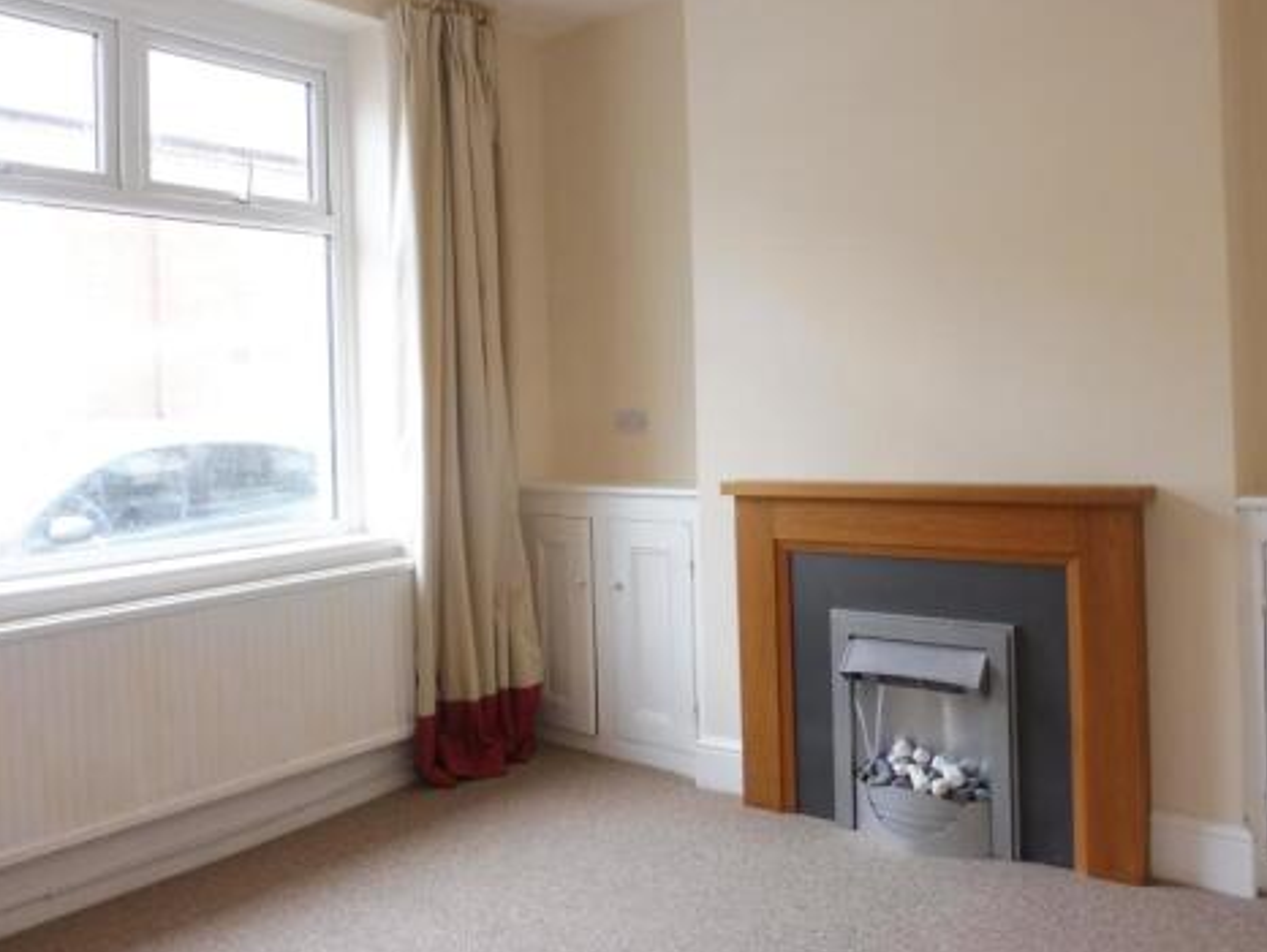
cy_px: 393
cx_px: 553
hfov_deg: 59.7
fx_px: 1099
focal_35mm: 30
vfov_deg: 46.6
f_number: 3.3
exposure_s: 1/80
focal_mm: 4.3
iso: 200
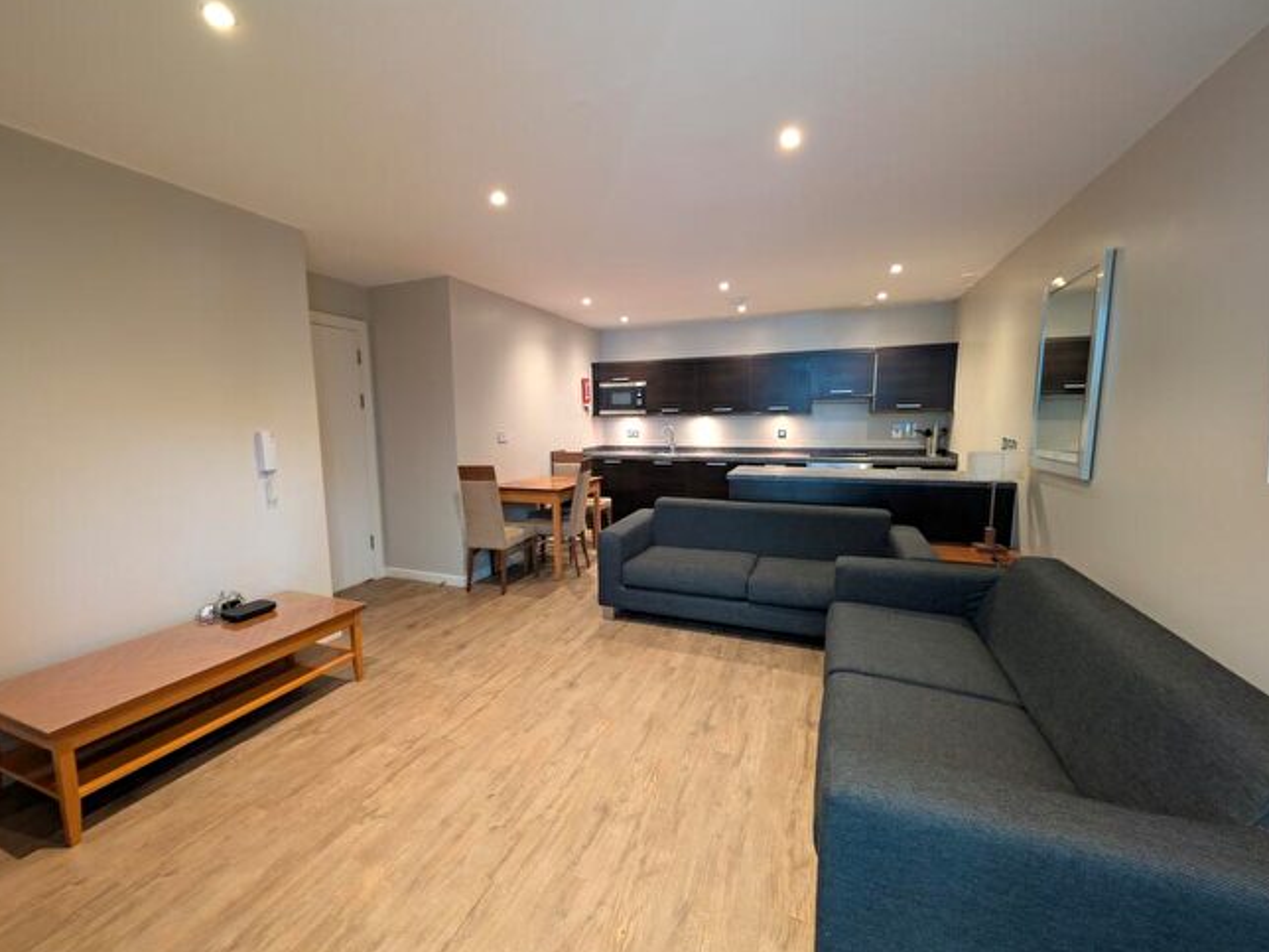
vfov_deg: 89.9
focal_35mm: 13
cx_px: 608
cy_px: 480
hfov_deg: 106.1
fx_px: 477
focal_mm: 2.02
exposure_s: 1/15
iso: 85
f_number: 1.7
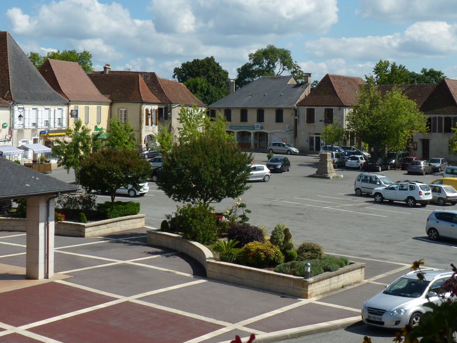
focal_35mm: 61
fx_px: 805
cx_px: 245
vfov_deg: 23.9
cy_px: 108
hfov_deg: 31.7
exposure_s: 1/640
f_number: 4.5
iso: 80
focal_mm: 7.8
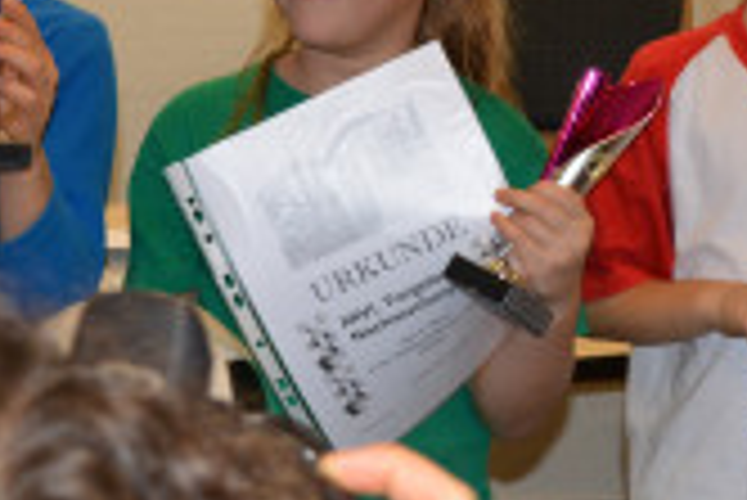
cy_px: -104
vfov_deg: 9.6
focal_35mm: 141
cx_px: 400
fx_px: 2928
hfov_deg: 14.5
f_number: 4
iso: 1000
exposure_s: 1/60
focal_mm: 26
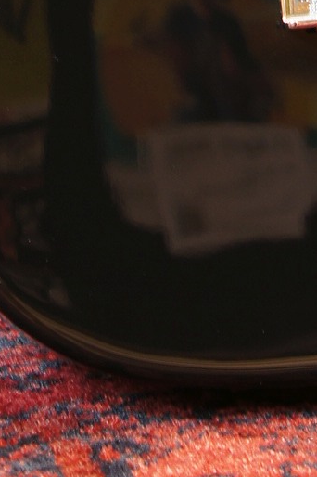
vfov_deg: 6.6
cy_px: -517
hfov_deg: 4.6
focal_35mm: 300
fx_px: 3970
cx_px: 387
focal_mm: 45
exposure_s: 1/1.25
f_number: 7.1
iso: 100
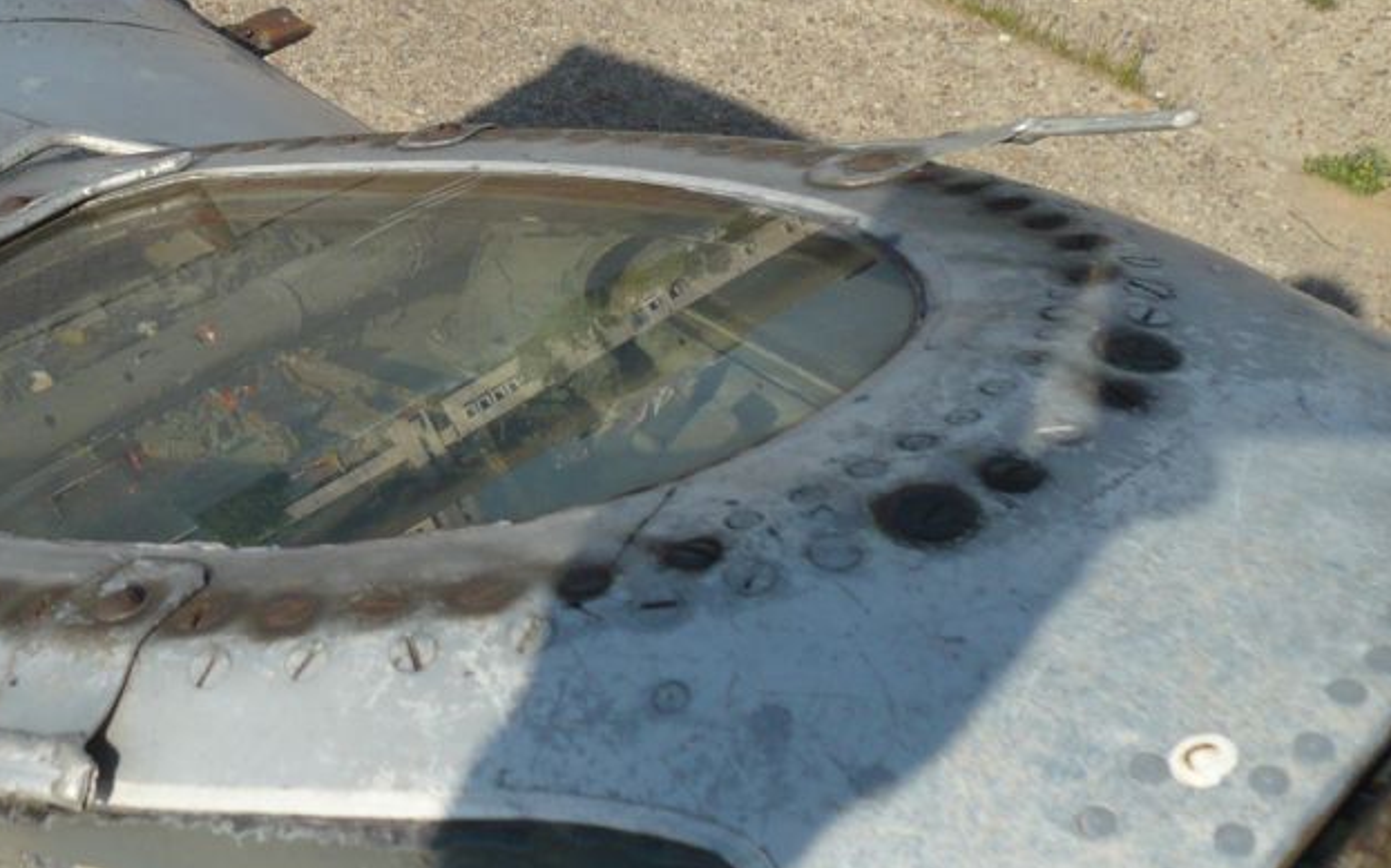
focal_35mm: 61
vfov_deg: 21.2
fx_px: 2312
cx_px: 301
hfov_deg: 32.7
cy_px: 315
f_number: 8
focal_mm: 5.8
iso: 100
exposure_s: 1/250
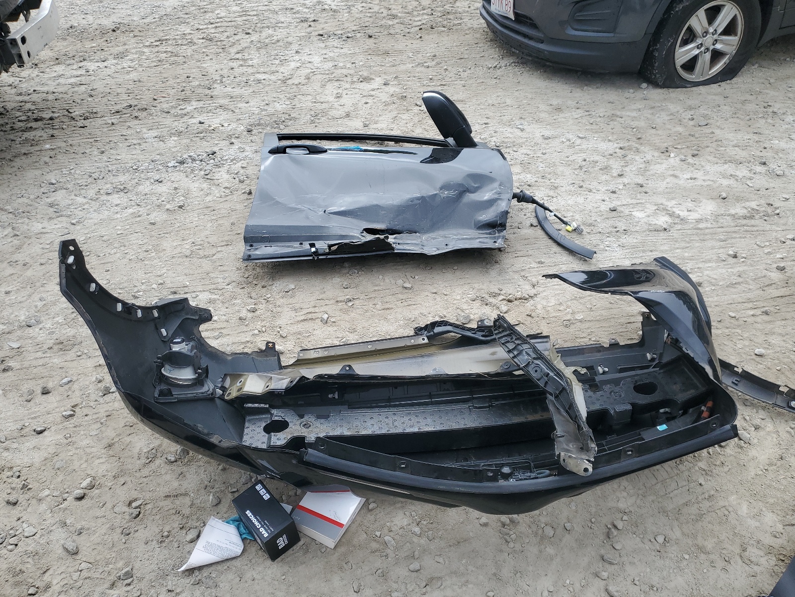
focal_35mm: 26
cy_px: 298
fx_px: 597
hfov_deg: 67.3
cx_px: 398
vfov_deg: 53.1
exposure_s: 1/833
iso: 50
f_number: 1.5
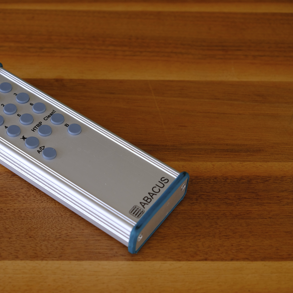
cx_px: 79
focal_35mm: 72
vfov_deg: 24.0
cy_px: 147
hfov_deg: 23.8
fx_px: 689
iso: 400
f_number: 4
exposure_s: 1/1.3
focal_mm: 37.4
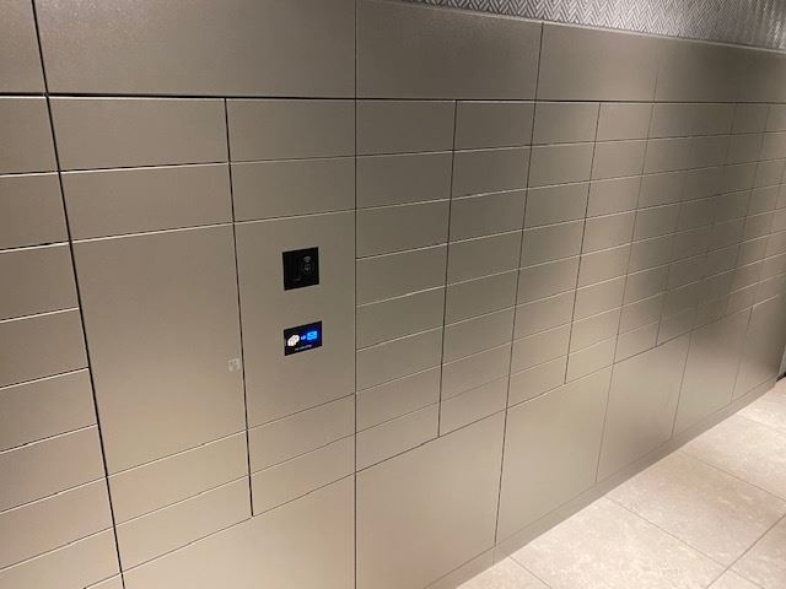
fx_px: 590
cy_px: 294
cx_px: 393
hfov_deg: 67.3
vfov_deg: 53.1
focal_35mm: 26
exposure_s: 1/33
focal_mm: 4.25
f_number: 1.8
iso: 320
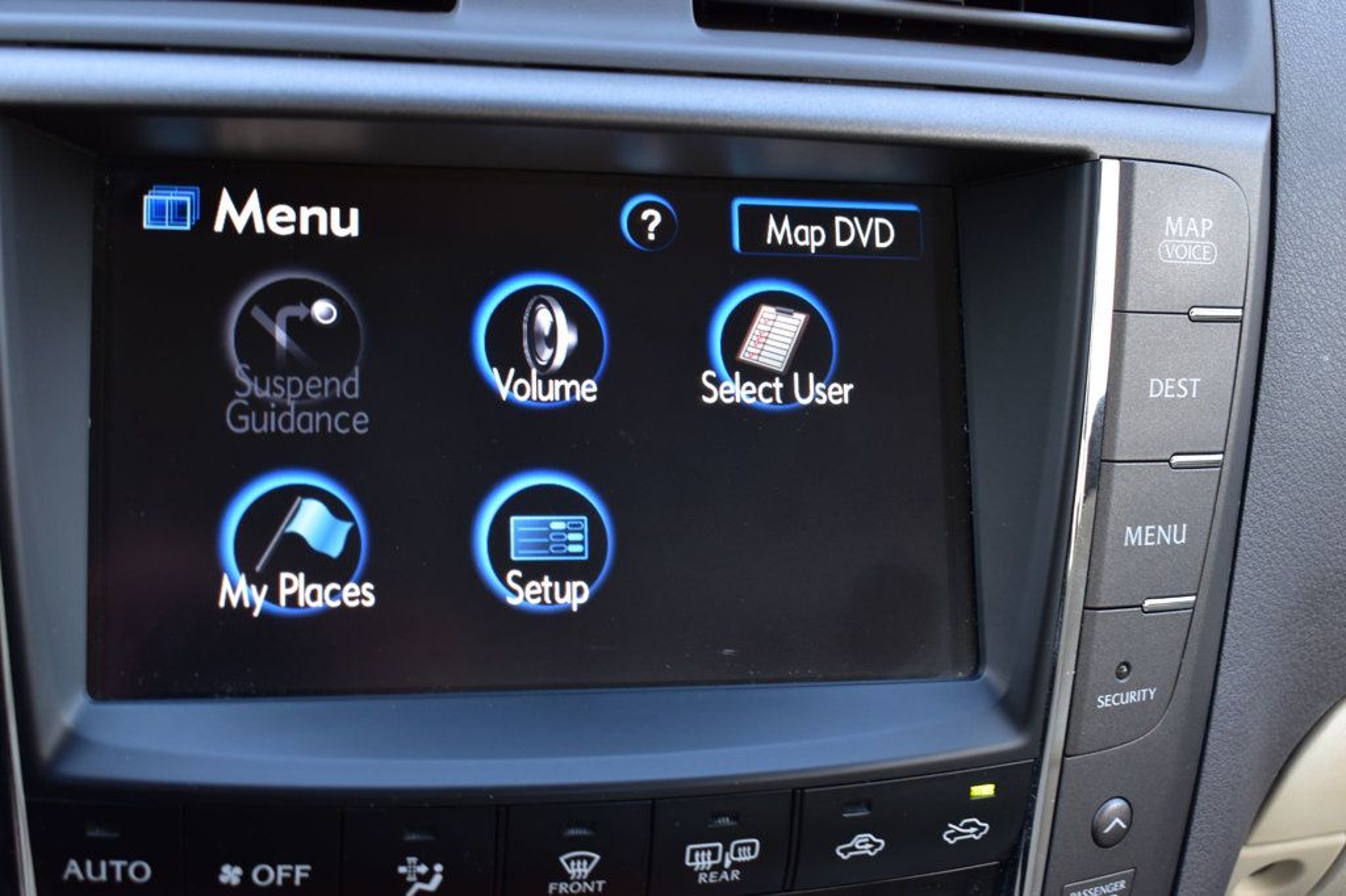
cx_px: 673
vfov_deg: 26.5
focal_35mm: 51
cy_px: 448
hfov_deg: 38.9
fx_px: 1906
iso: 500
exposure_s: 1/15
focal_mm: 34
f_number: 6.3
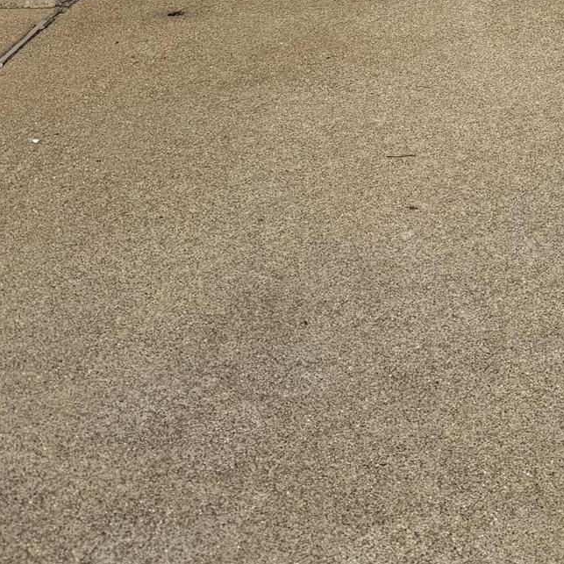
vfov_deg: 20.2
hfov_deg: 21.0
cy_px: -231
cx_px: 701
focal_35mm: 76
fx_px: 1401
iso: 80
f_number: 1.78
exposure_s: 1/898
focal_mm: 6.76
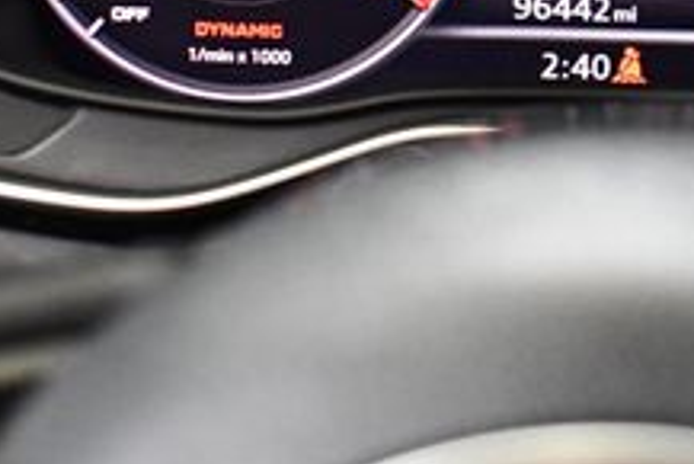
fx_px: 2045
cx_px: 742
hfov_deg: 18.6
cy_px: -176
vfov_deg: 12.5
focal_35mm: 106
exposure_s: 1/60
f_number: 3.5
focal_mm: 18
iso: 3200
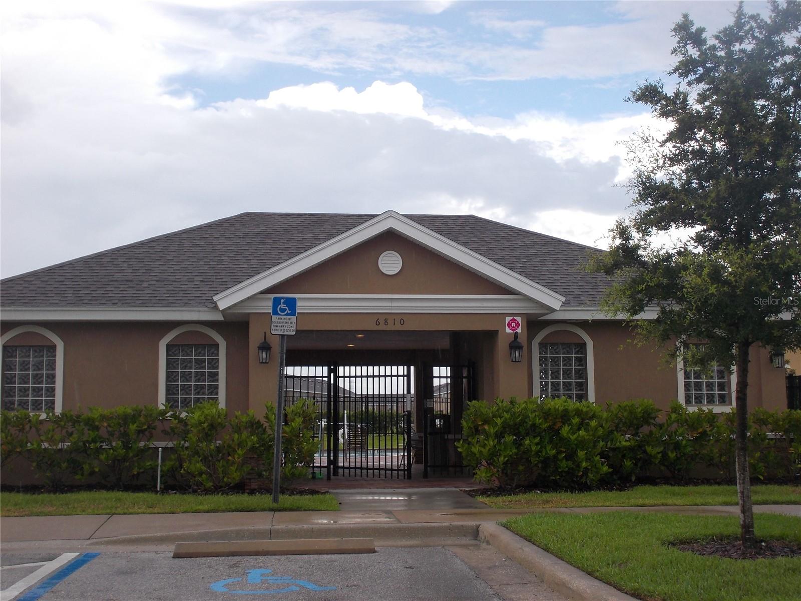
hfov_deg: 42.1
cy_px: 300
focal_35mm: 45
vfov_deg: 32.2
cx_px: 400
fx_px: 1041
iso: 80
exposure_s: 1/250
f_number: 4.2
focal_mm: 6.4
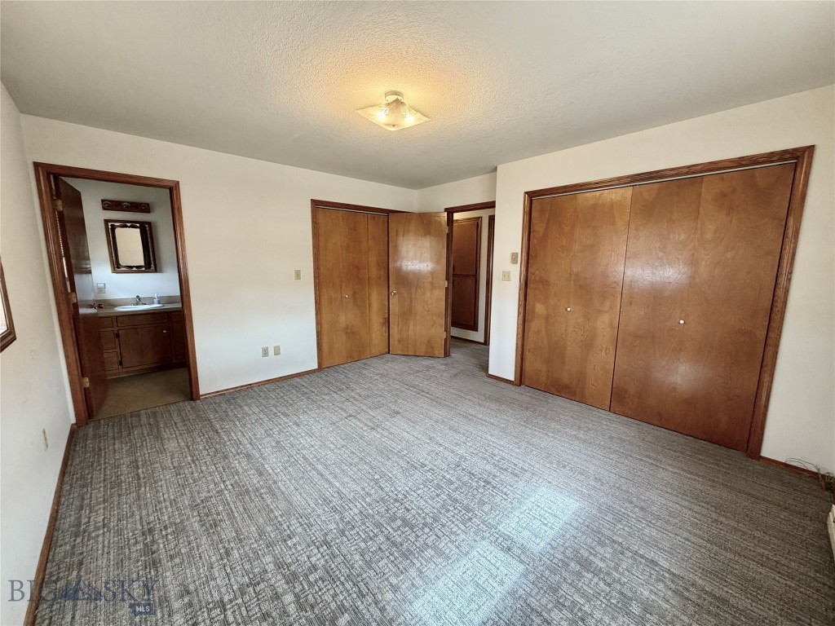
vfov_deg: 85.7
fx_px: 338
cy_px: 313
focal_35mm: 14
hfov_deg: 102.1
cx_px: 418
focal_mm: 2.22
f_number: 2.2
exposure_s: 1/60
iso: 160
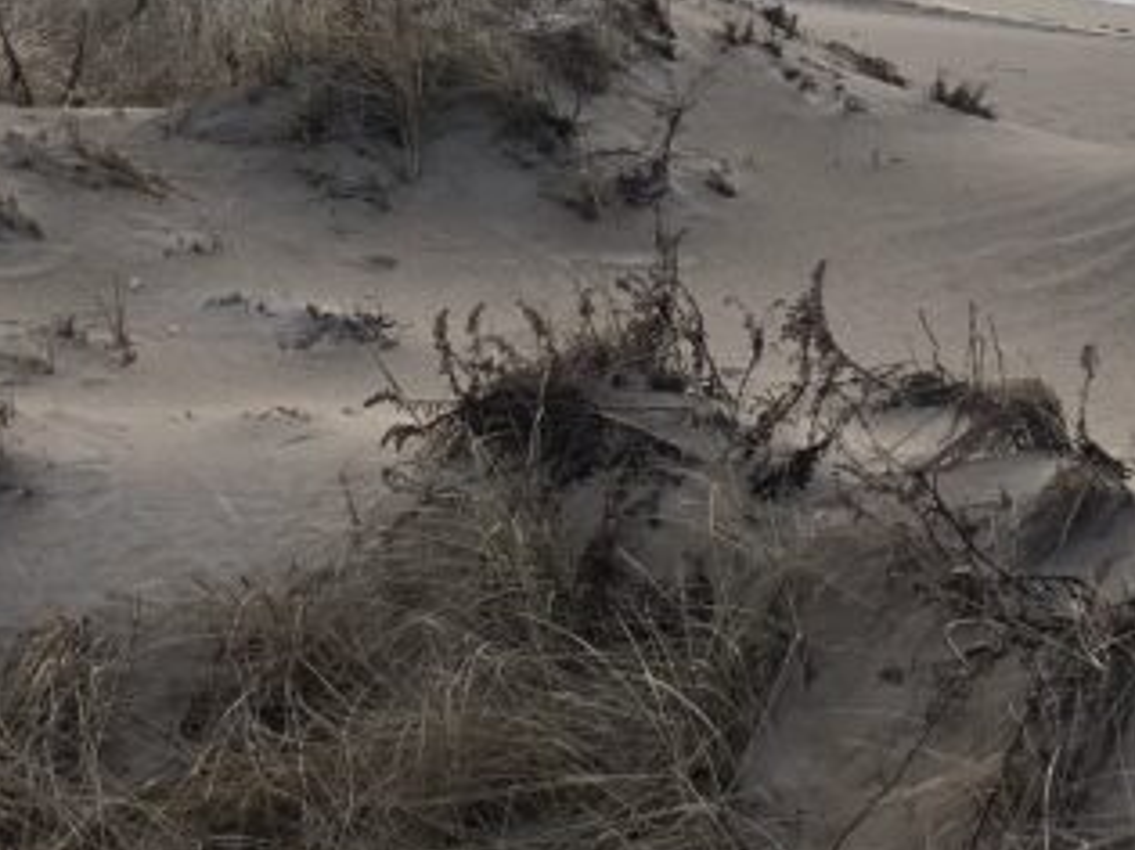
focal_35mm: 91
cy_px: 86
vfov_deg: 16.0
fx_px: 2983
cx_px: 364
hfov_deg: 21.5
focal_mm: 3.99
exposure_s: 1/2525
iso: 20
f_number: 1.8
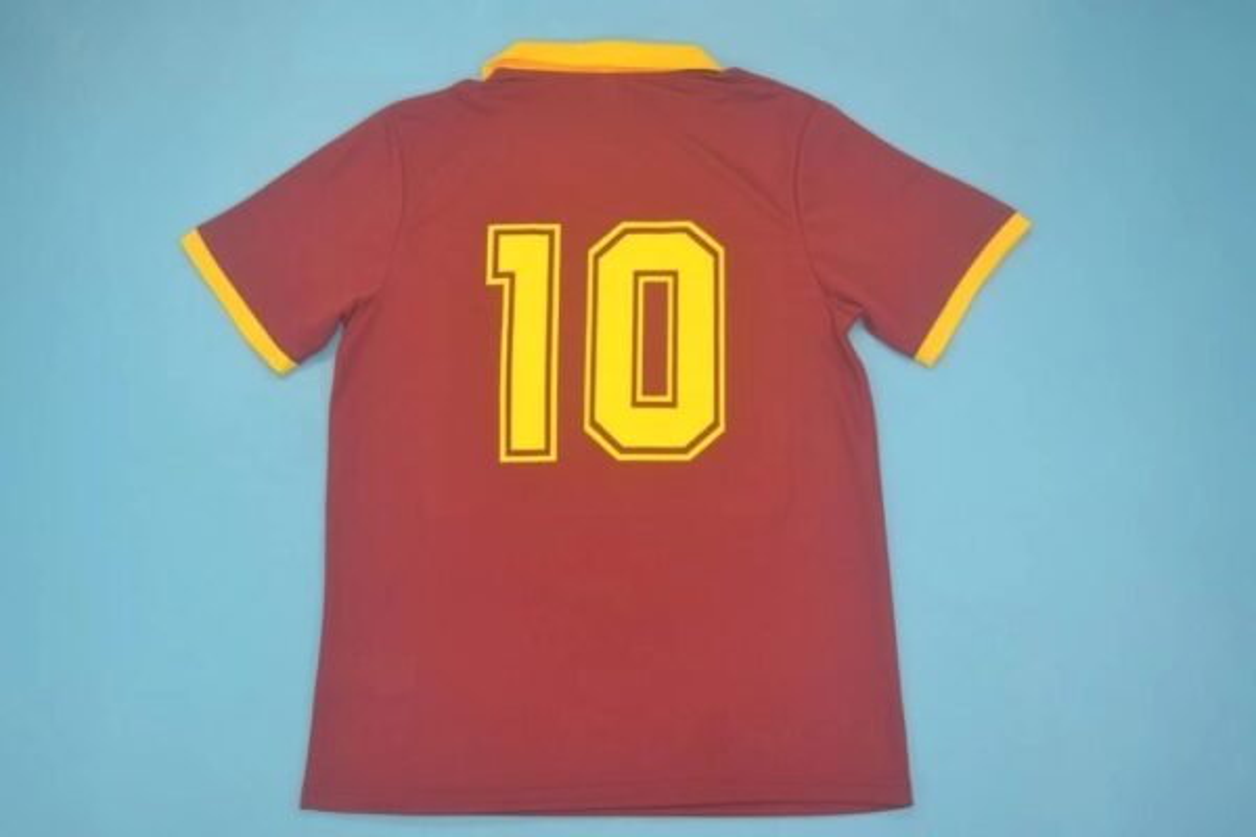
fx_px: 1256
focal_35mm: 36
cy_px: 418
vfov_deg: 36.9
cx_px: 628
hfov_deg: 53.1
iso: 200
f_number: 4
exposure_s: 1/100
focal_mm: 24
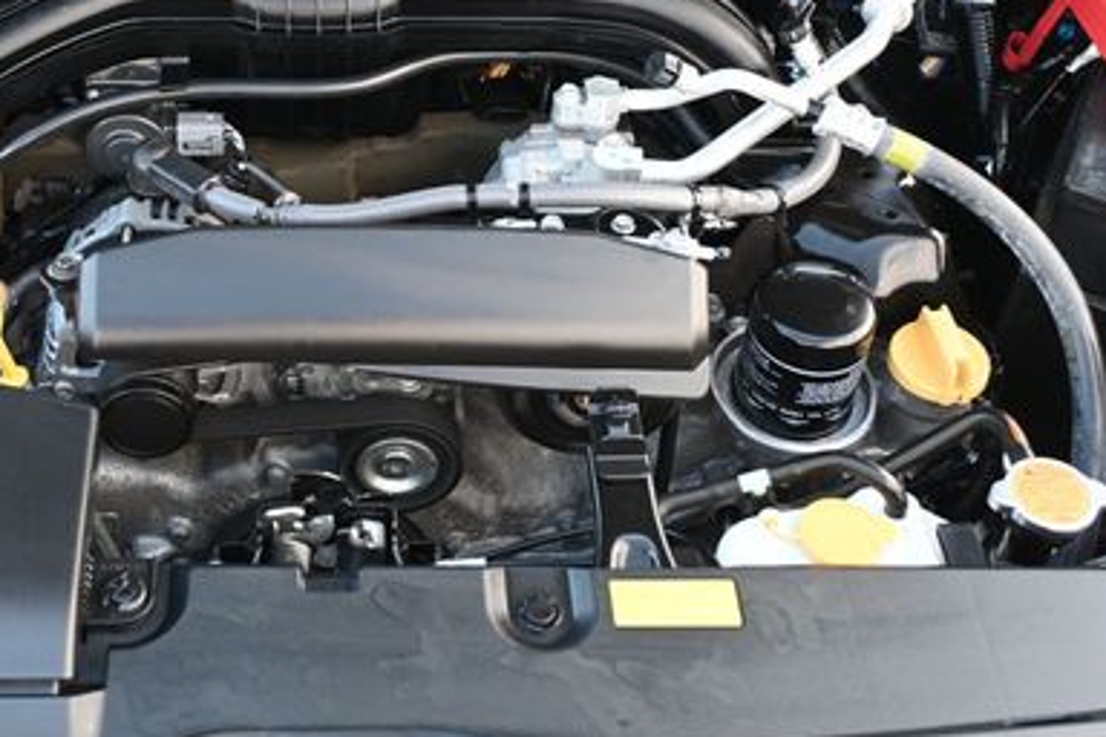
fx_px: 1728
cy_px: 161
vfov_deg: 23.8
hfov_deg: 34.9
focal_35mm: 56
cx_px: 317
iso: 900
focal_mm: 22.5
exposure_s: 1/125
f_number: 4
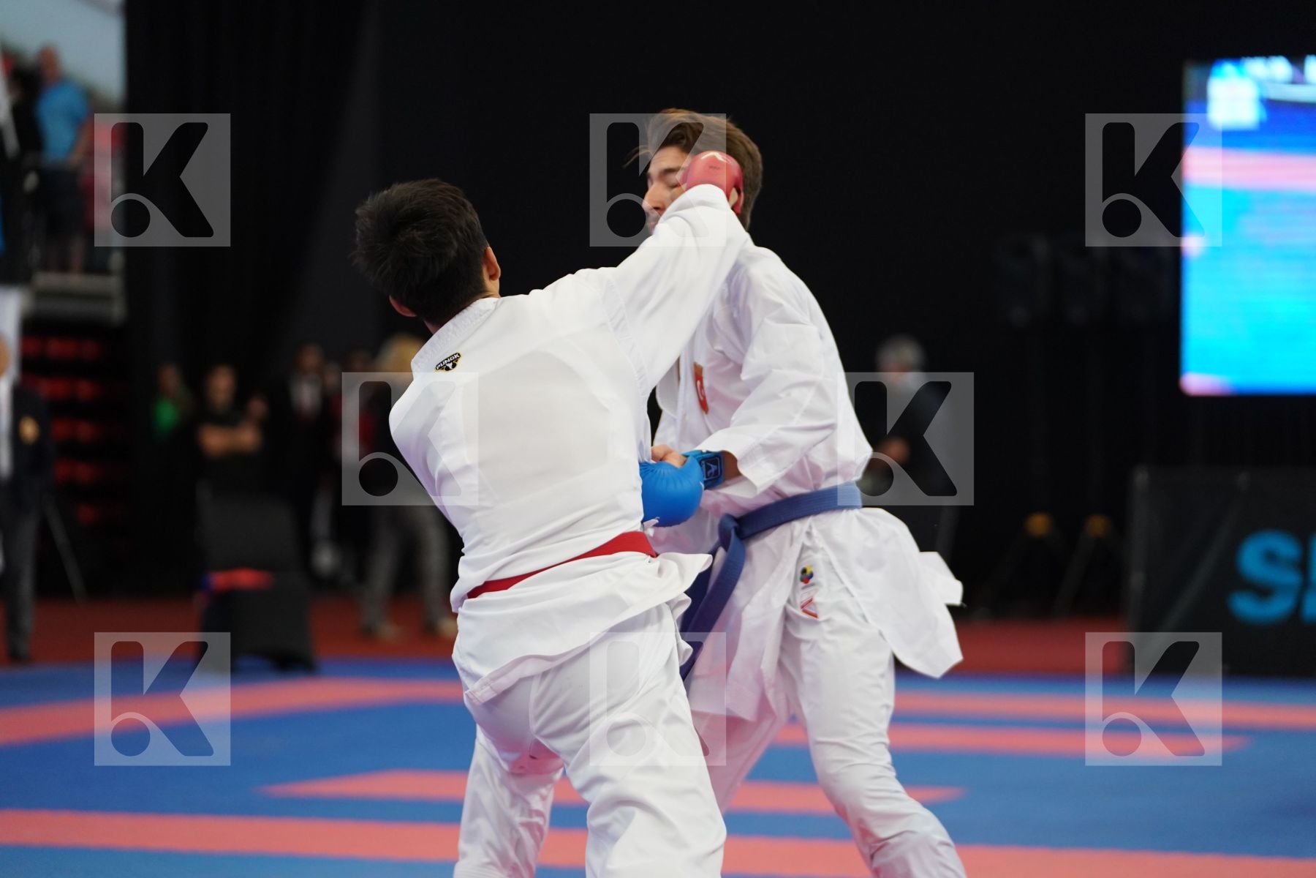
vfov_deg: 10.9
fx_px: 4606
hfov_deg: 16.3
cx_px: 658
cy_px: 439
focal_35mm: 126
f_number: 2.8
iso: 2500
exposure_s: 1/1000
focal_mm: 126
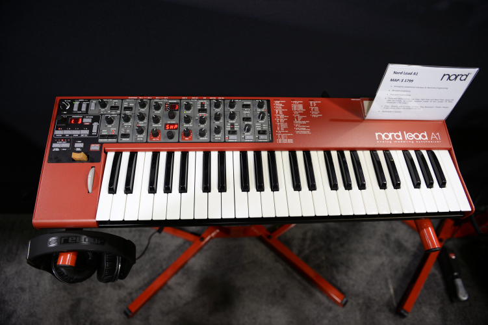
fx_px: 325
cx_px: 244
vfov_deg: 53.1
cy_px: 162
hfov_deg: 73.8
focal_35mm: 24
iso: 450
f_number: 2.8
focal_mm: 24
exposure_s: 1/100
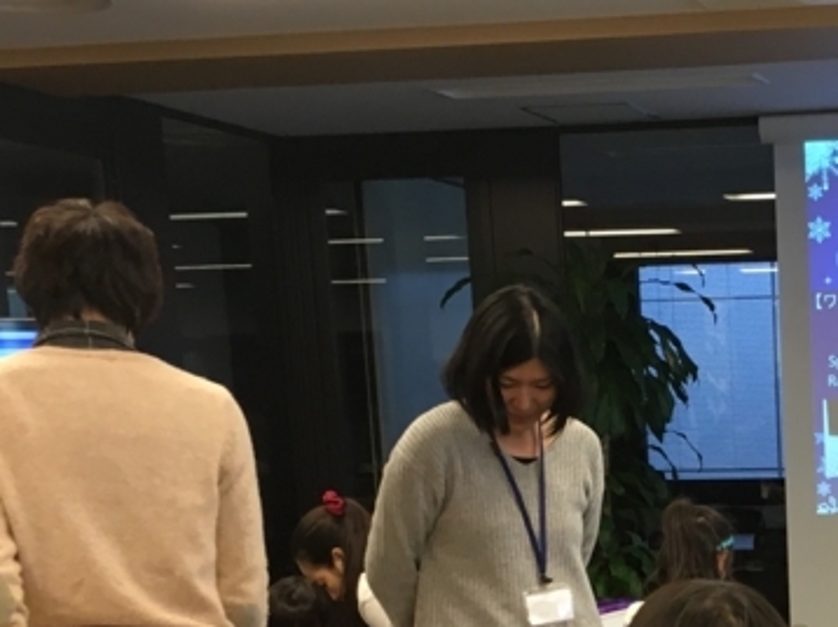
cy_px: 802
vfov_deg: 16.8
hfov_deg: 22.3
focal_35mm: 83
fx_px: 2008
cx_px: 918
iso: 40
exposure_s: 1/30
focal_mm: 4.15
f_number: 2.2
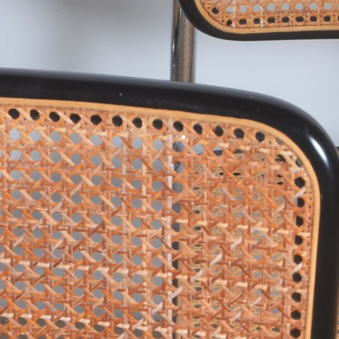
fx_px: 1795
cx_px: 211
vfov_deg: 10.7
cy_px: 351
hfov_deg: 10.8
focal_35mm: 162
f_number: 11
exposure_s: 1/125
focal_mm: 22
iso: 100
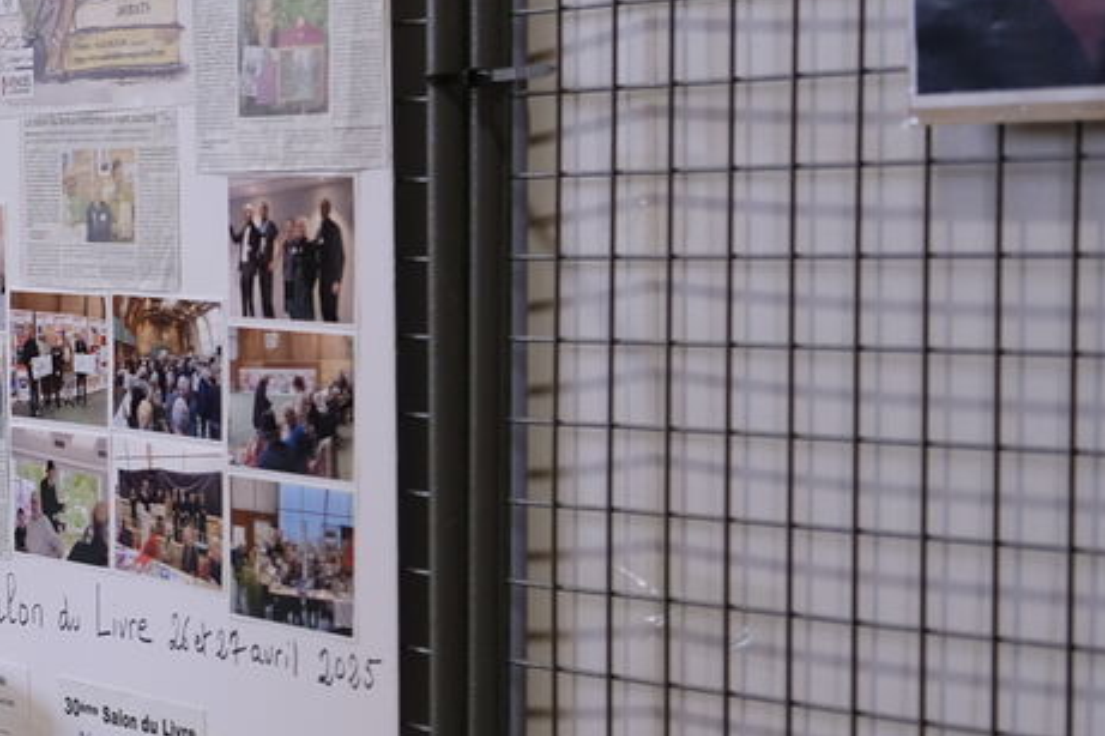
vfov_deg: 11.1
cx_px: -822
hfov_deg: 14.8
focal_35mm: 123
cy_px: 499
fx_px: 3774
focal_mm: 23
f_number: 2
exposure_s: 1/140
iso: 400
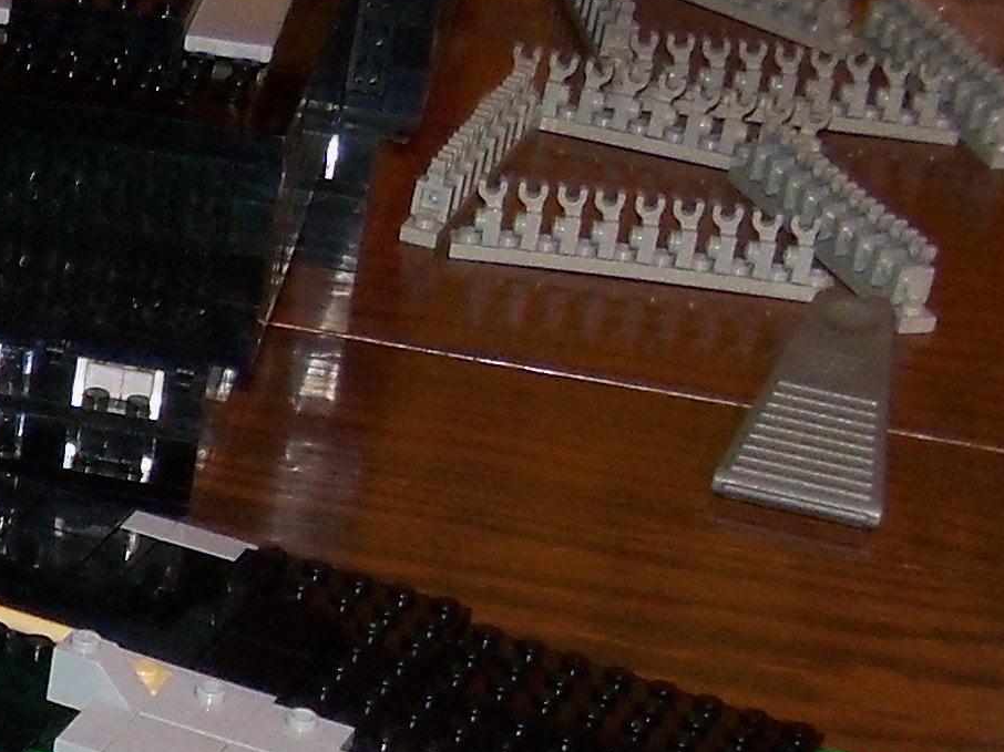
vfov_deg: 10.0
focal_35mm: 141
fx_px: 4088
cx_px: -901
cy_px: 1287
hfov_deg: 12.6
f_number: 3.5
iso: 200
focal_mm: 6.2
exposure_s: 1/30
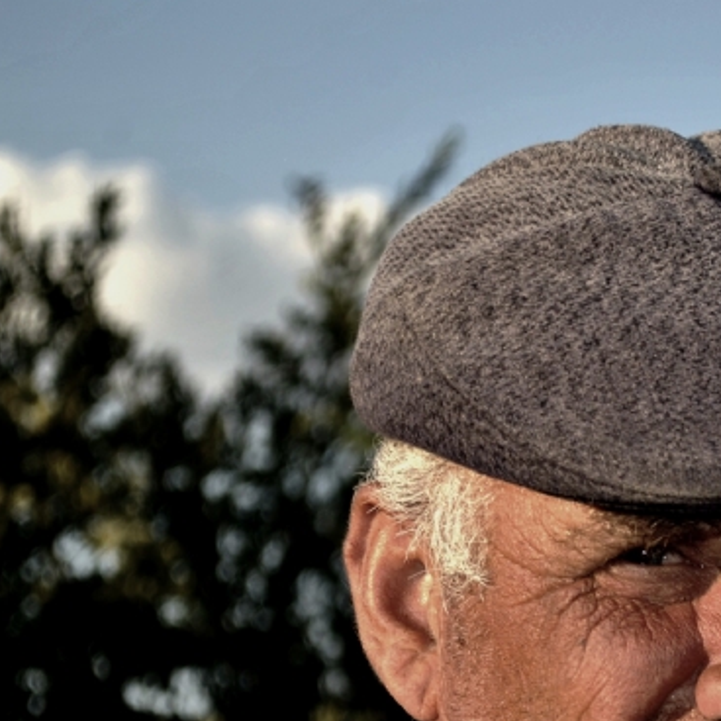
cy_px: 661
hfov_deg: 8.9
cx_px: 731
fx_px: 4599
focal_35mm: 195
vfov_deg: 8.9
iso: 100
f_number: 6.3
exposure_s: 1/200
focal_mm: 55
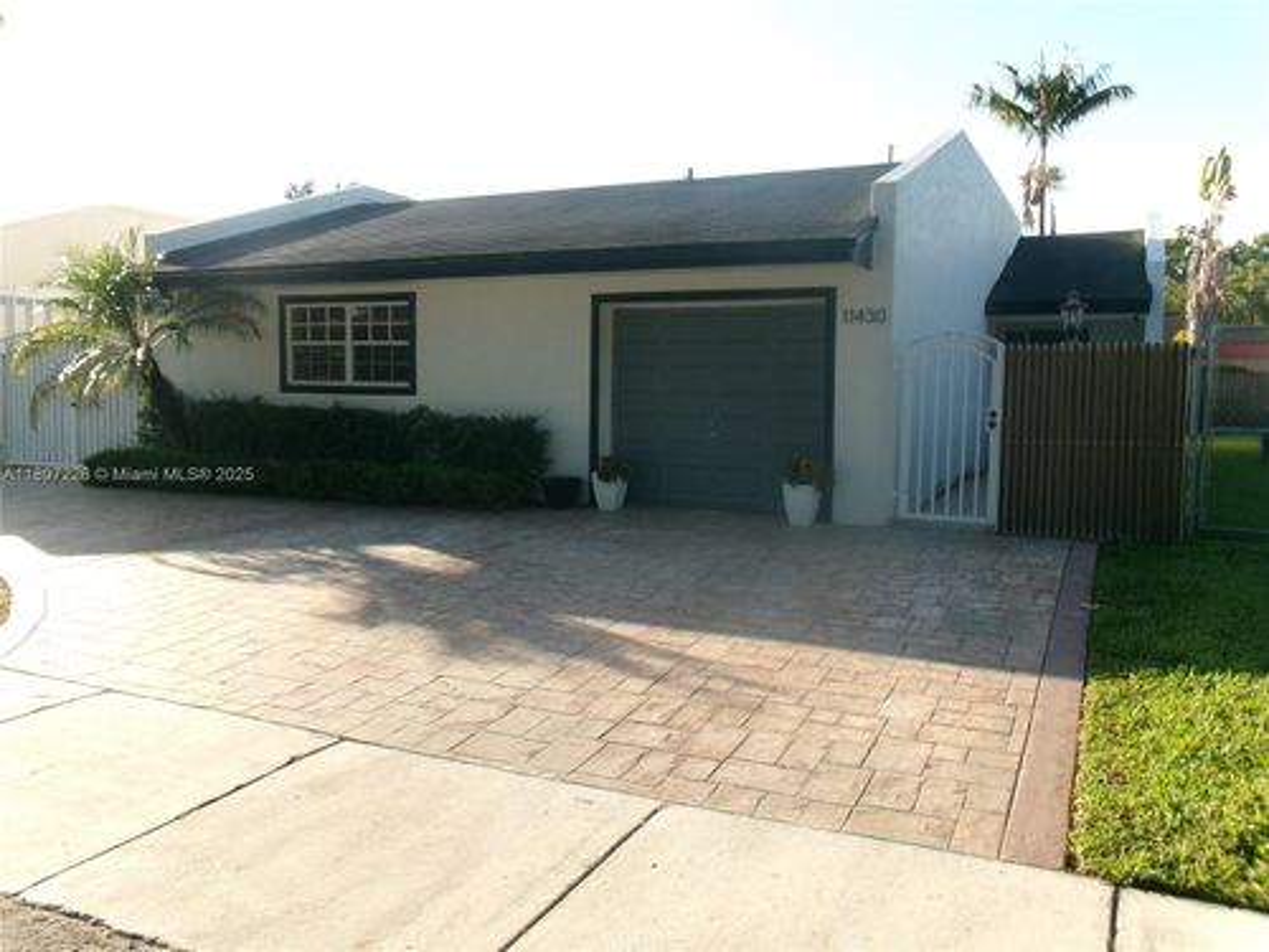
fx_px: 1026
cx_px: 634
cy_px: 476
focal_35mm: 28
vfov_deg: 49.7
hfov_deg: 63.4
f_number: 10.8
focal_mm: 5.1
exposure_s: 1/42
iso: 100
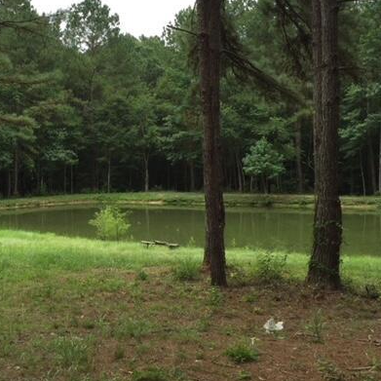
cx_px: 133
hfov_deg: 39.6
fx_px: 523
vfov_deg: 39.9
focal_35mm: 42
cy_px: 153
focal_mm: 4.15
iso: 32
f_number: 2.2
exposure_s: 1/670
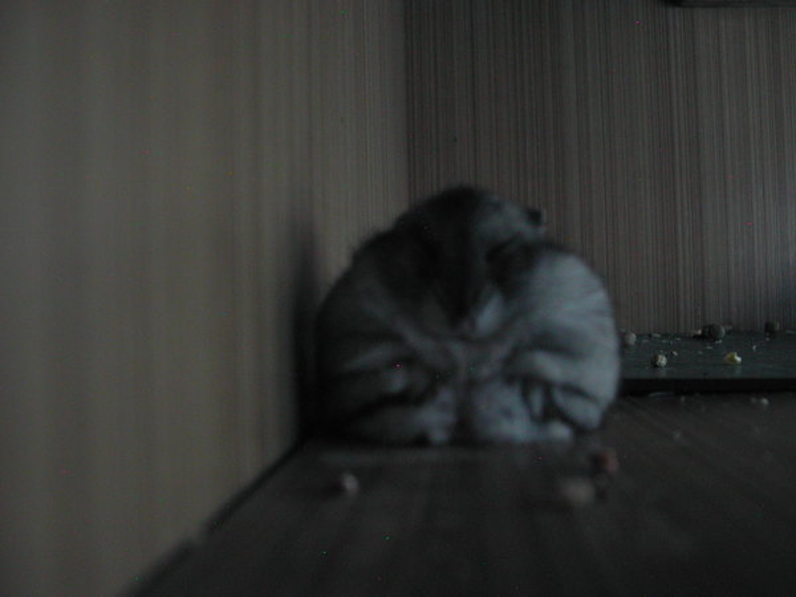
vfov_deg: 37.7
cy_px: 298
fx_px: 874
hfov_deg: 49.0
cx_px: 398
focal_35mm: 38
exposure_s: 1
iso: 400
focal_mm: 8
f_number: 2.8
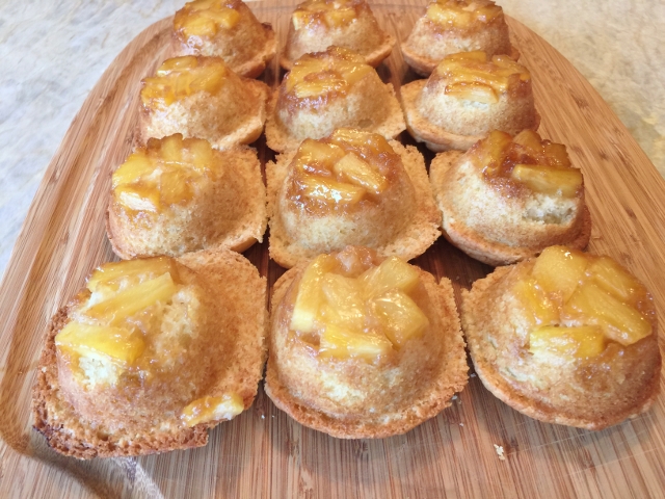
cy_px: 250
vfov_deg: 48.2
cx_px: 332
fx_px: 557
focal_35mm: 29
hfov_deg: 61.7
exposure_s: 1/15
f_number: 2.2
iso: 32
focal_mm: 4.15
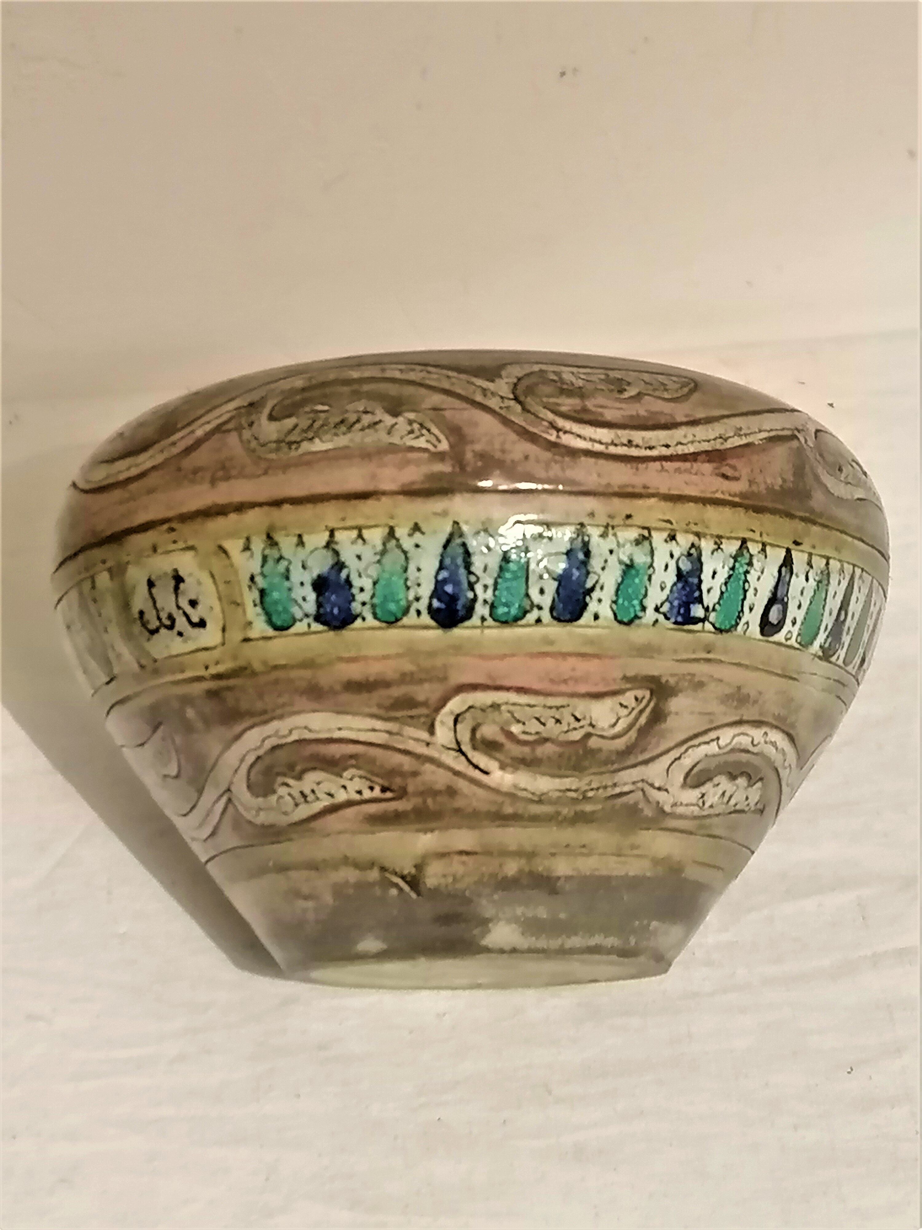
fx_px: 2806
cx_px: 461
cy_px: 615
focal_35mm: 79
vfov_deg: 24.7
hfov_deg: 18.7
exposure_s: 1/25
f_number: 1.8
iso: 320
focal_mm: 5.4
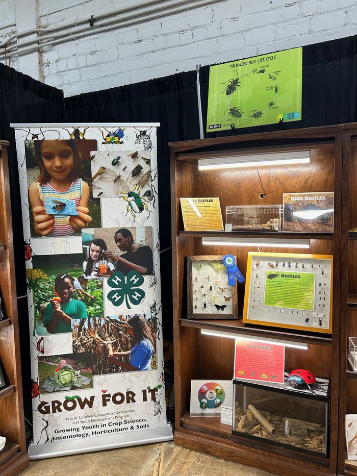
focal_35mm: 26
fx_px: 357
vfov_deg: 67.3
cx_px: 178
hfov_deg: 53.1
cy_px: 238
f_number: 1.5
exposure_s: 1/60
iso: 80
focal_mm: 5.7
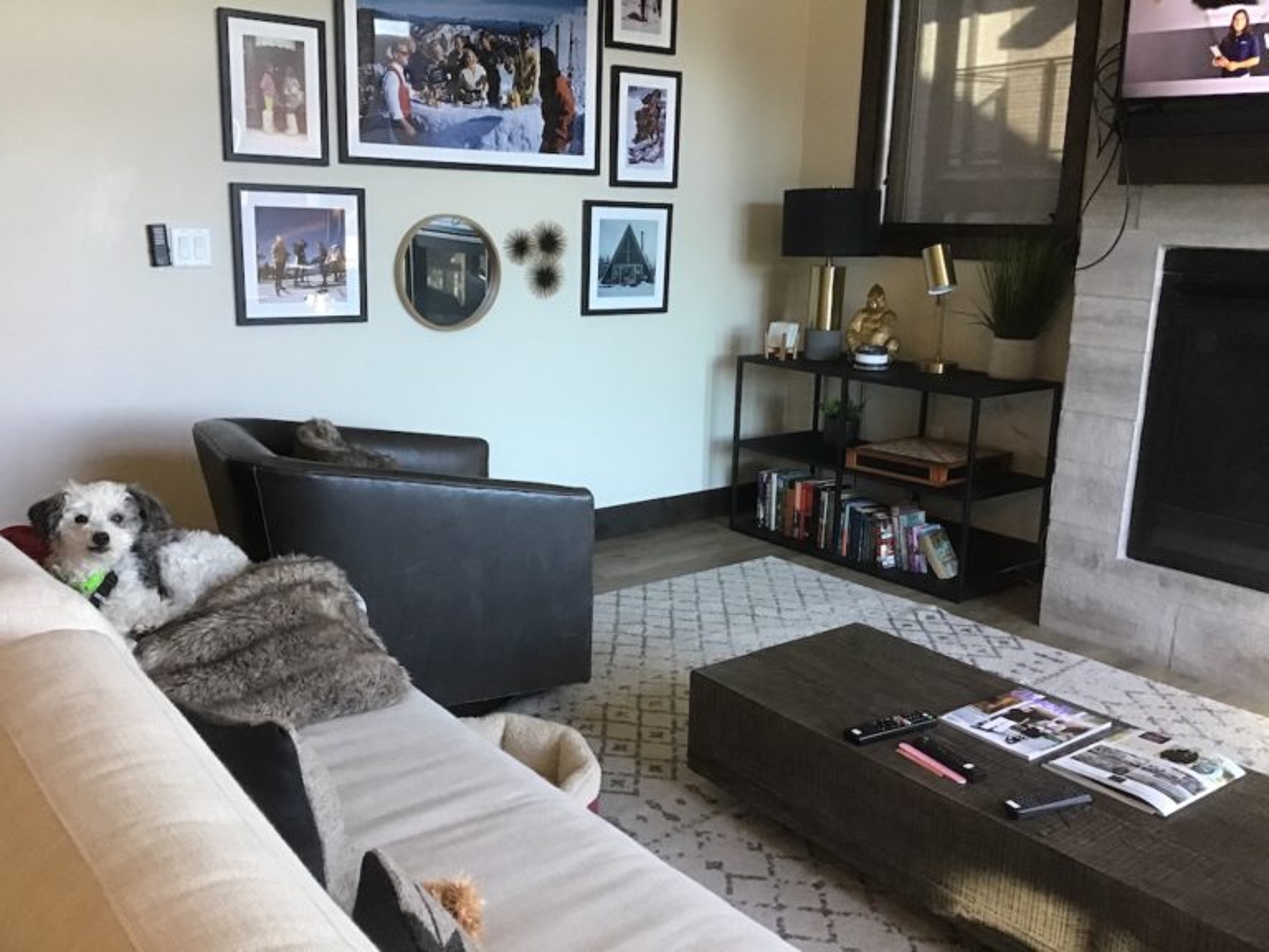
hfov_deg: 58.4
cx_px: 634
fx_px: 1136
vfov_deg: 45.4
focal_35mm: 31
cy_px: 476
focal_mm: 3.3
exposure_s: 1/30
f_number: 2.4
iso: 125
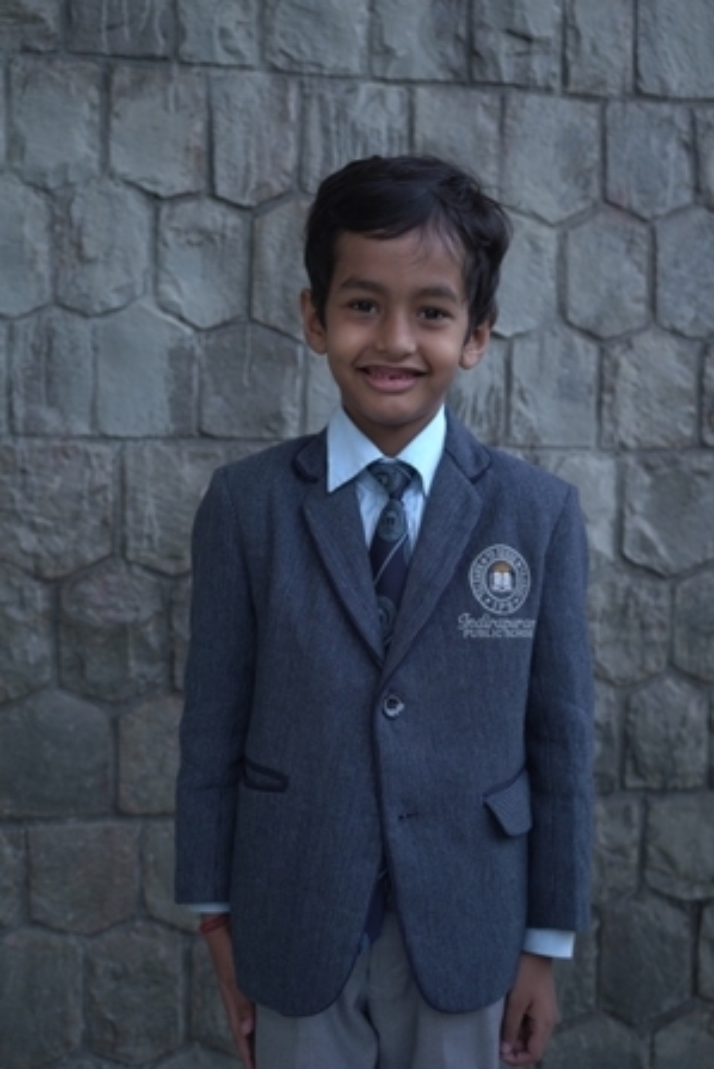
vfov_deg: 45.4
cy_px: 534
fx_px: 1278
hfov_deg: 31.2
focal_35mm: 43
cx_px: 357
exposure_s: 1/125
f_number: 4.5
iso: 250
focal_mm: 43
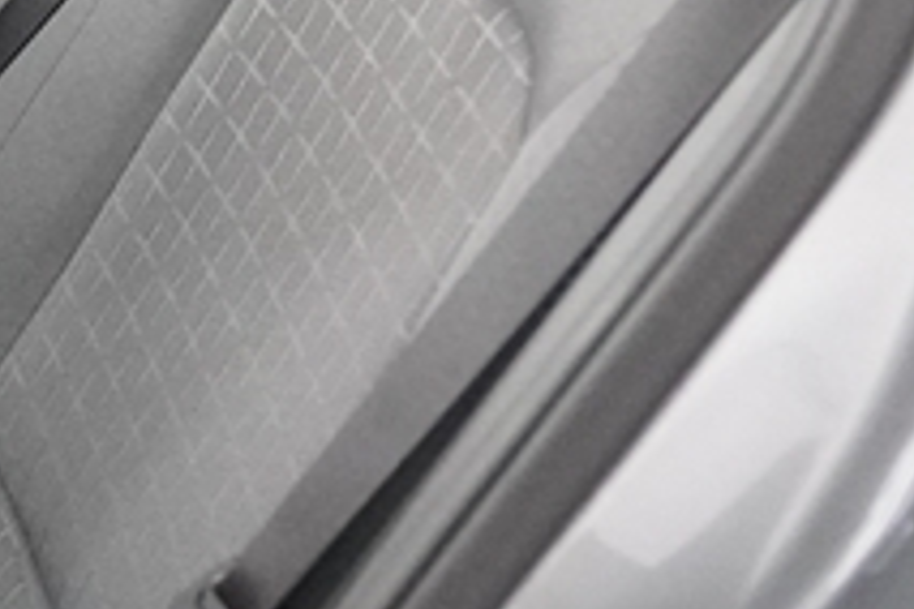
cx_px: -807
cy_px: 54
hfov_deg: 12.8
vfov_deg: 9.5
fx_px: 3656
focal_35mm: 144
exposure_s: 1/160
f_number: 2.8
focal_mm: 20
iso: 4000
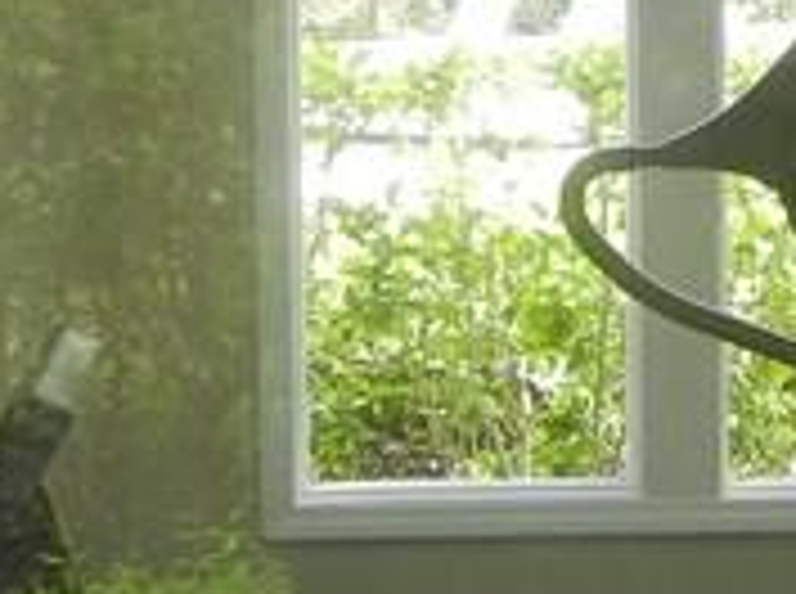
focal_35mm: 174
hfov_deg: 11.3
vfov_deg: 8.5
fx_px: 3993
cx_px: 625
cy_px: 162
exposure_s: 1/79.4
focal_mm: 5.4
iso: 160
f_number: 3.5
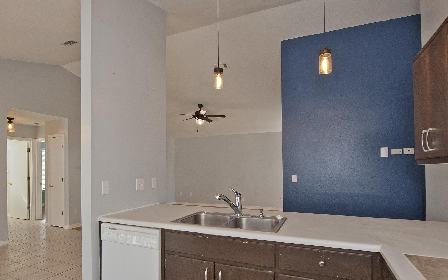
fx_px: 244
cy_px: 168
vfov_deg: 59.2
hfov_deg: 84.9
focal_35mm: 20
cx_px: 208
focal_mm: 14
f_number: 5
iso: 500
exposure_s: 1/125
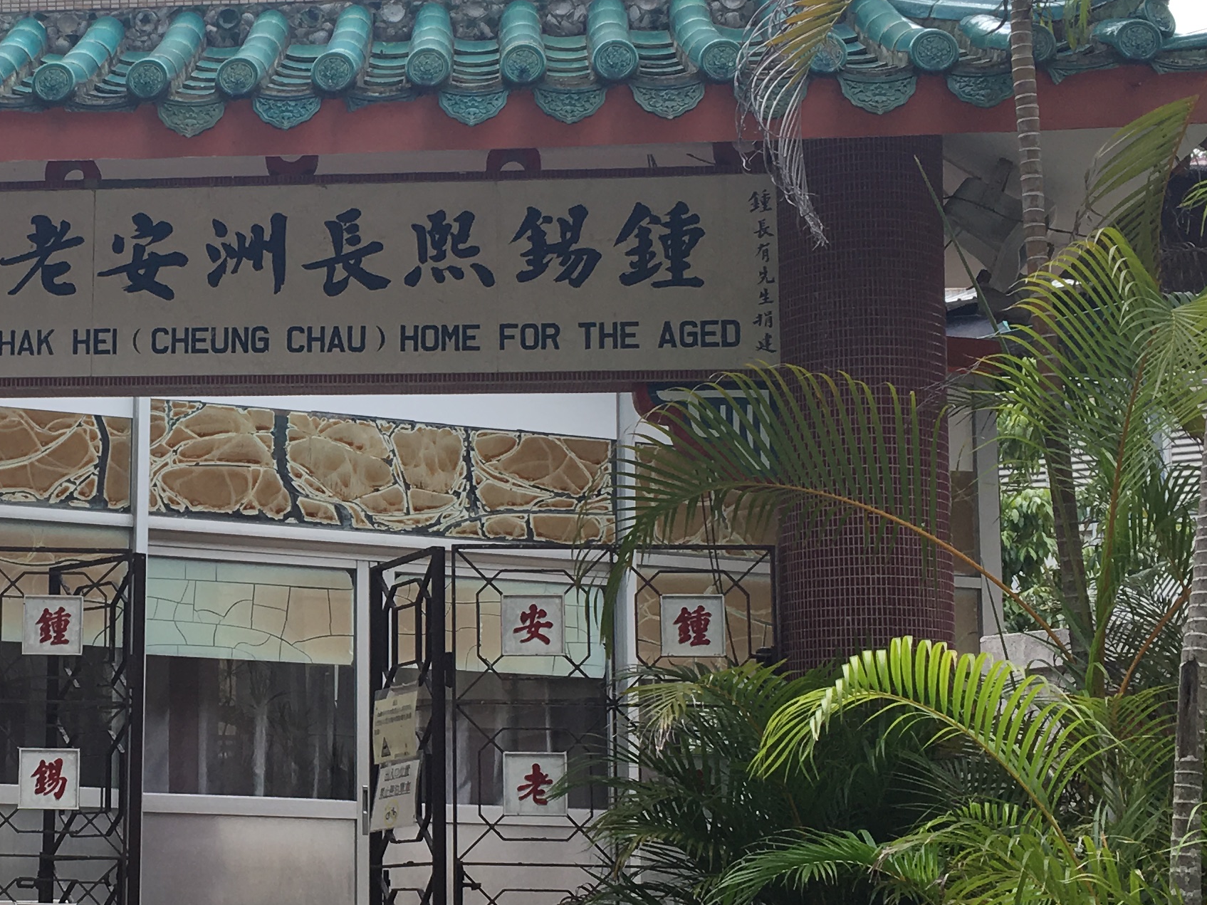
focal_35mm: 69
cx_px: 108
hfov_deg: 27.1
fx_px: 2406
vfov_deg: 21.3
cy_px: 520
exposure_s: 1/578
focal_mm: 4.15
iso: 25
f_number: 2.2
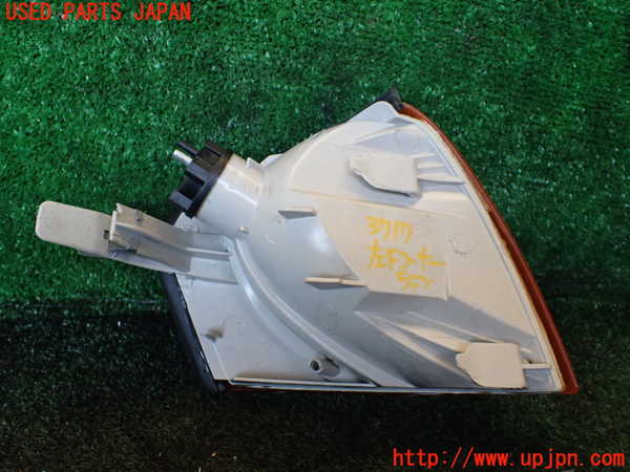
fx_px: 546
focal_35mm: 30
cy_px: 236
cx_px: 315
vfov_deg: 46.8
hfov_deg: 60.0
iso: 320
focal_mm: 5.4
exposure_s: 1/125
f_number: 2.3
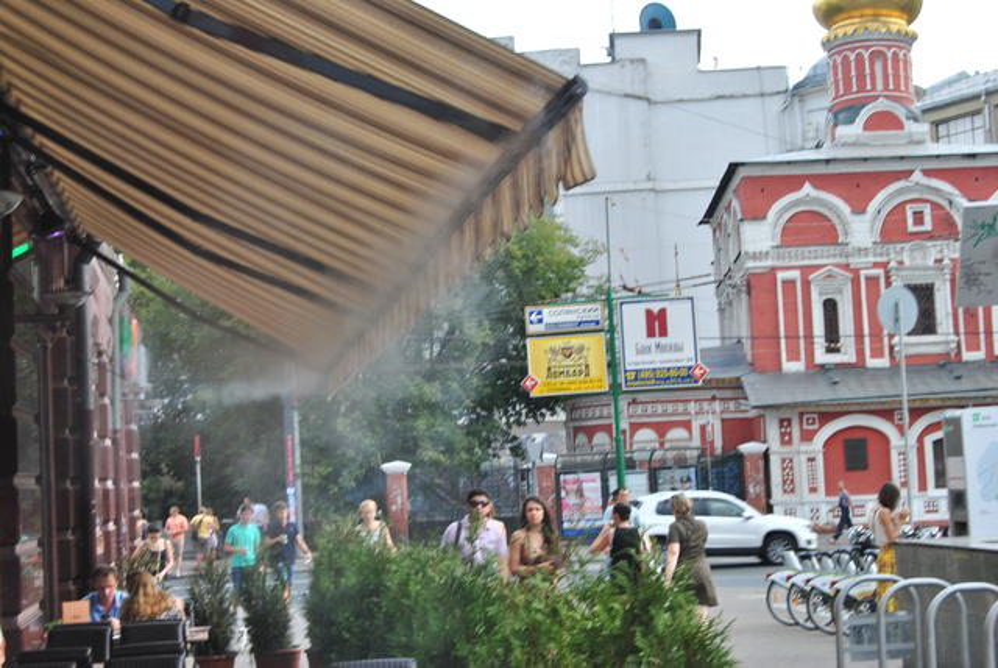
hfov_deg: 35.0
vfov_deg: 23.8
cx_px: 499
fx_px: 1582
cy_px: 334
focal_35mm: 57
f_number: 9
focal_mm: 38
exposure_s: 1/100
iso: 200
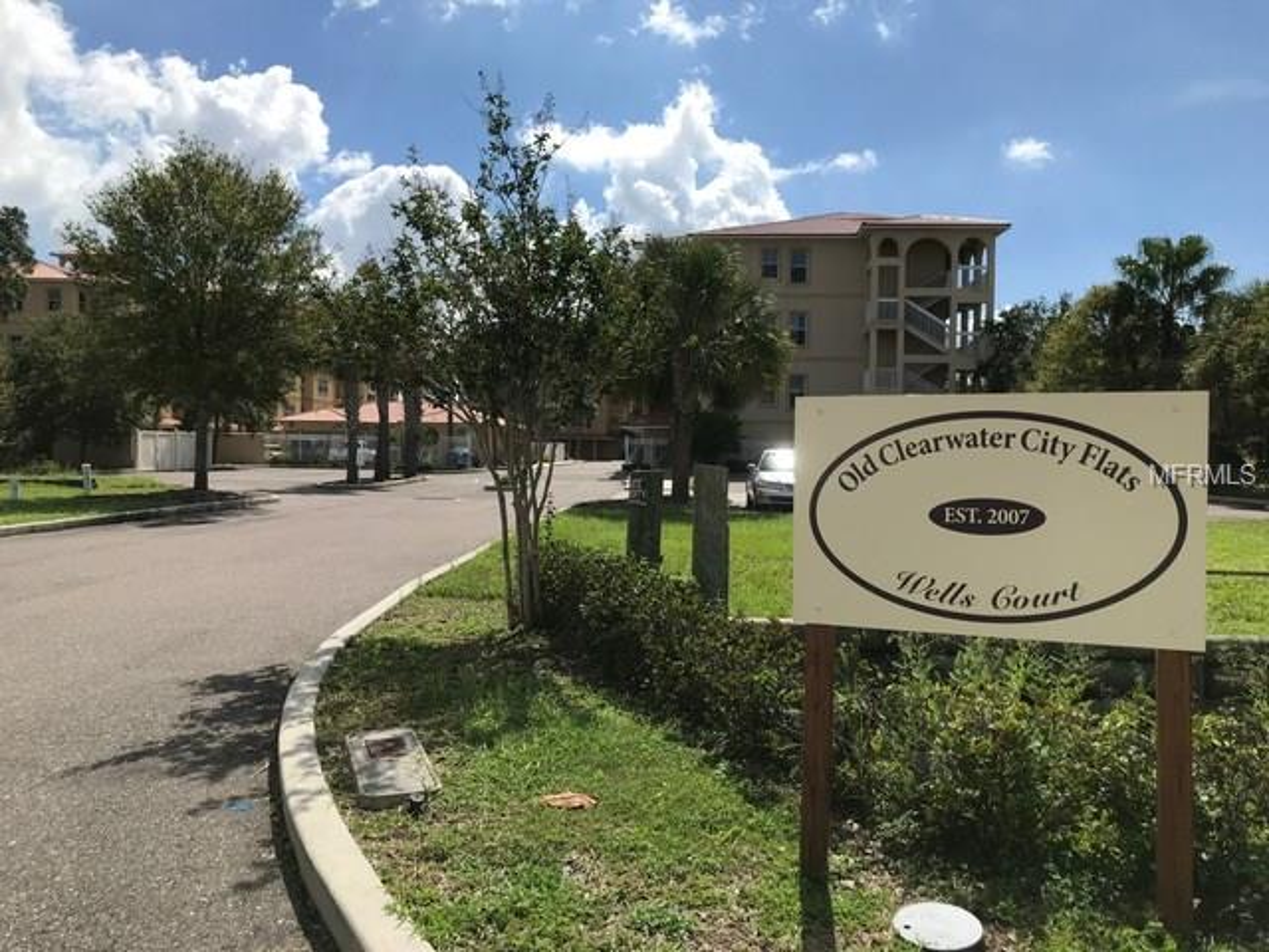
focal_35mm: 28
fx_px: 1026
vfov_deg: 49.7
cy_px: 476
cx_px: 634
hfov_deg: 63.4
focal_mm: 3.99
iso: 20
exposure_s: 1/3831
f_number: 1.8
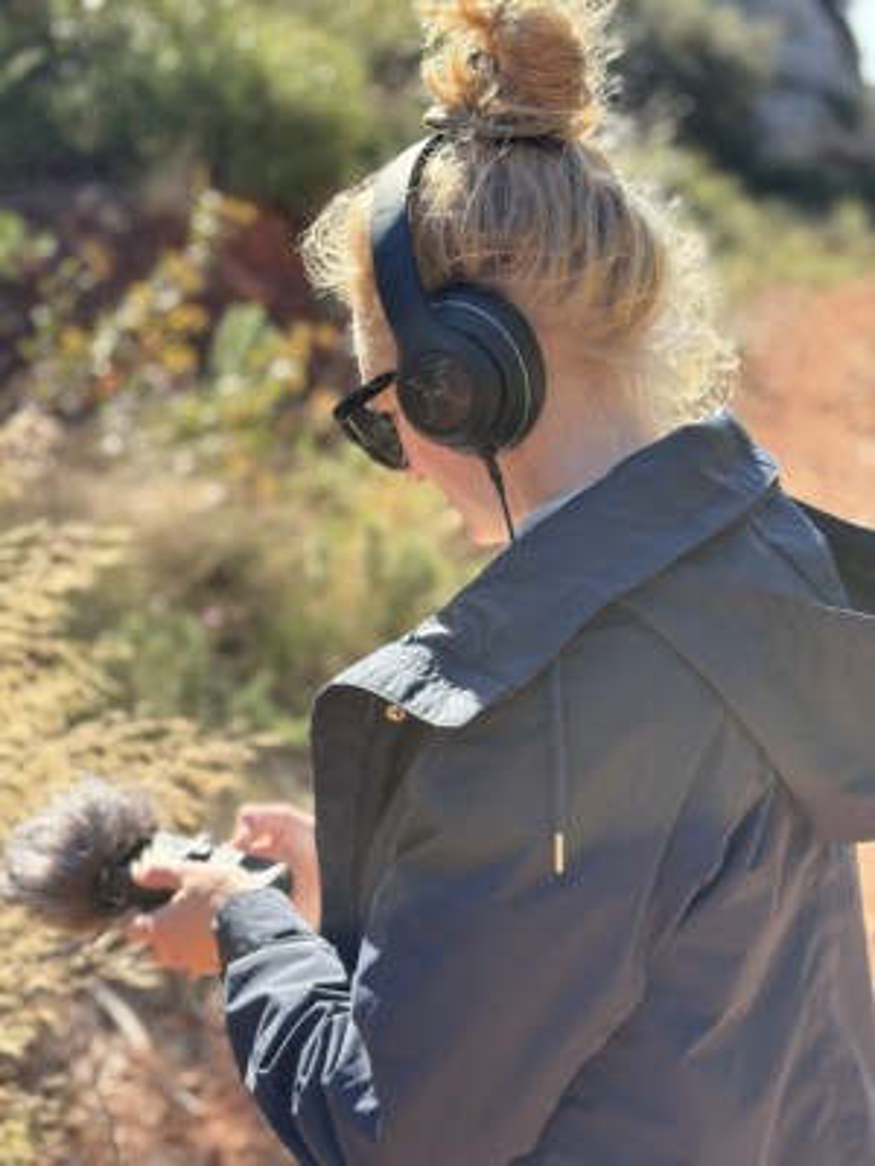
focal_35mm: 52
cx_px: 438
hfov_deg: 28.0
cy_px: 583
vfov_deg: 36.8
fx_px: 1753
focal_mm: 5.96
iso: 40
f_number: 1.6
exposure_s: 1/660
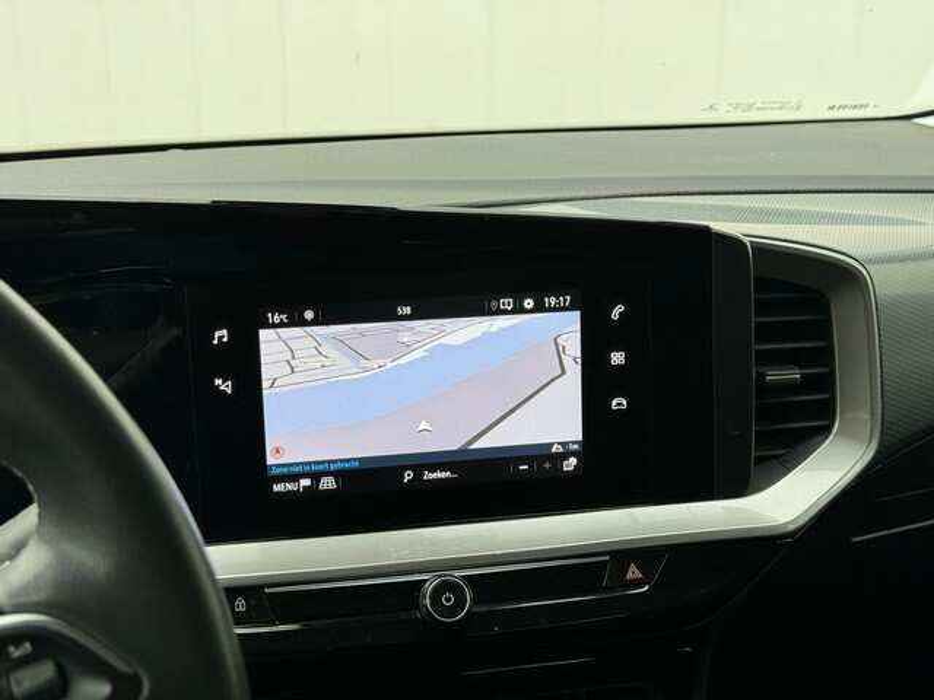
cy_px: 350
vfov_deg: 30.3
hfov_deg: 39.7
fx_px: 1295
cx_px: 467
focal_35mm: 48
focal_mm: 6.76
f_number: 1.78
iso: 80
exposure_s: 1/179
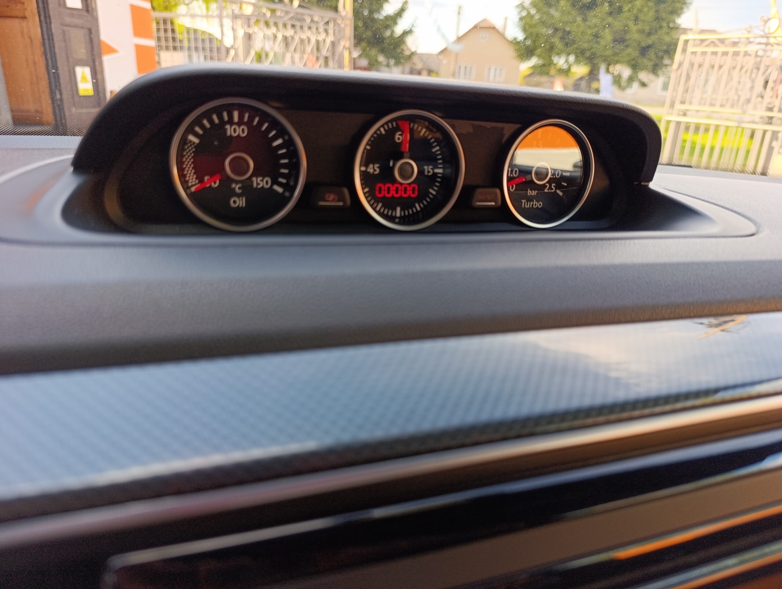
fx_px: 520
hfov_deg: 73.8
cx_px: 391
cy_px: 294
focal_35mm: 23
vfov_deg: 59.0
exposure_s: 1/100
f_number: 1.6
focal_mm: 6.14
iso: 80
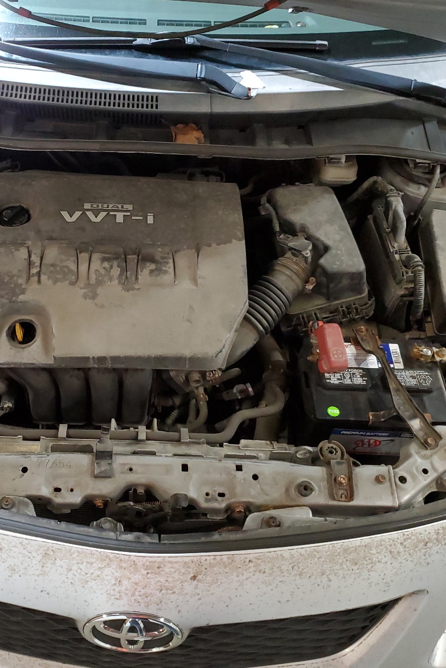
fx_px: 687
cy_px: 333
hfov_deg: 35.5
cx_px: 140
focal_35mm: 37
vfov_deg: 51.9
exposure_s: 1/60.2
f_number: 1.5
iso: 382
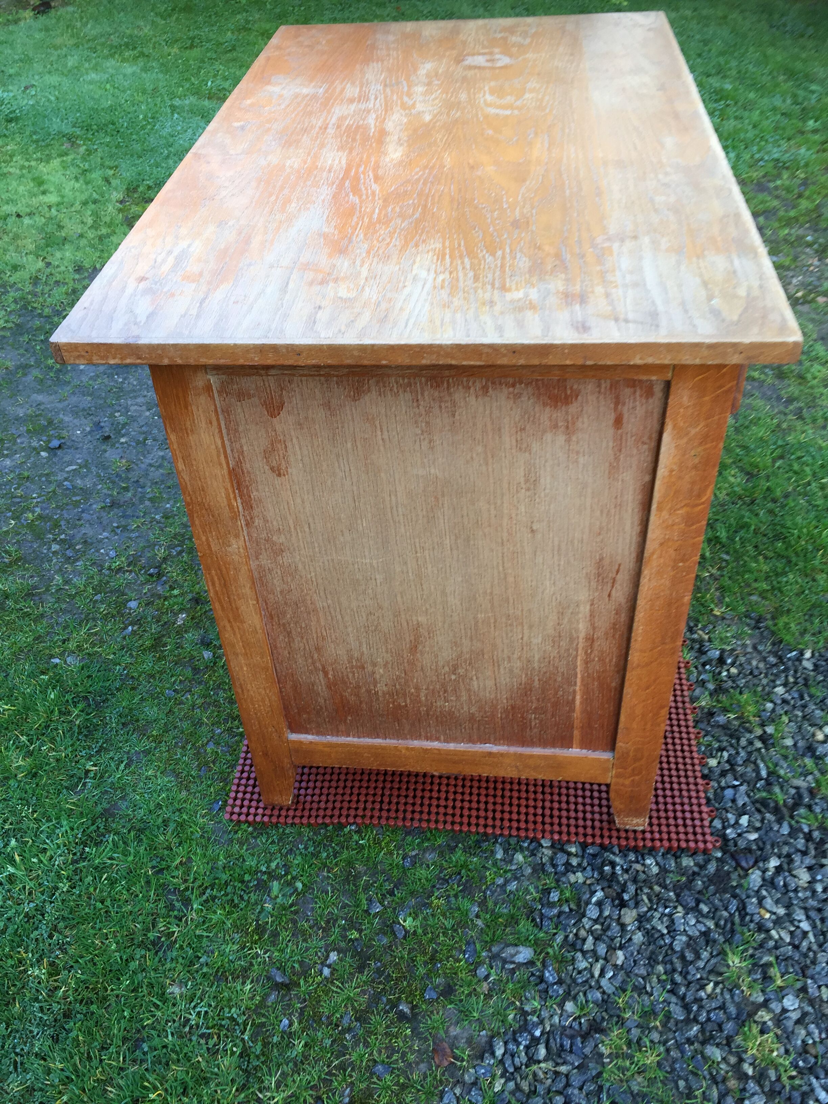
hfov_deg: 48.2
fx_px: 925
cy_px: 552
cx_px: 414
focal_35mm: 29
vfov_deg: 61.7
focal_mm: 4.15
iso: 40
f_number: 2.2
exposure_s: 1/100
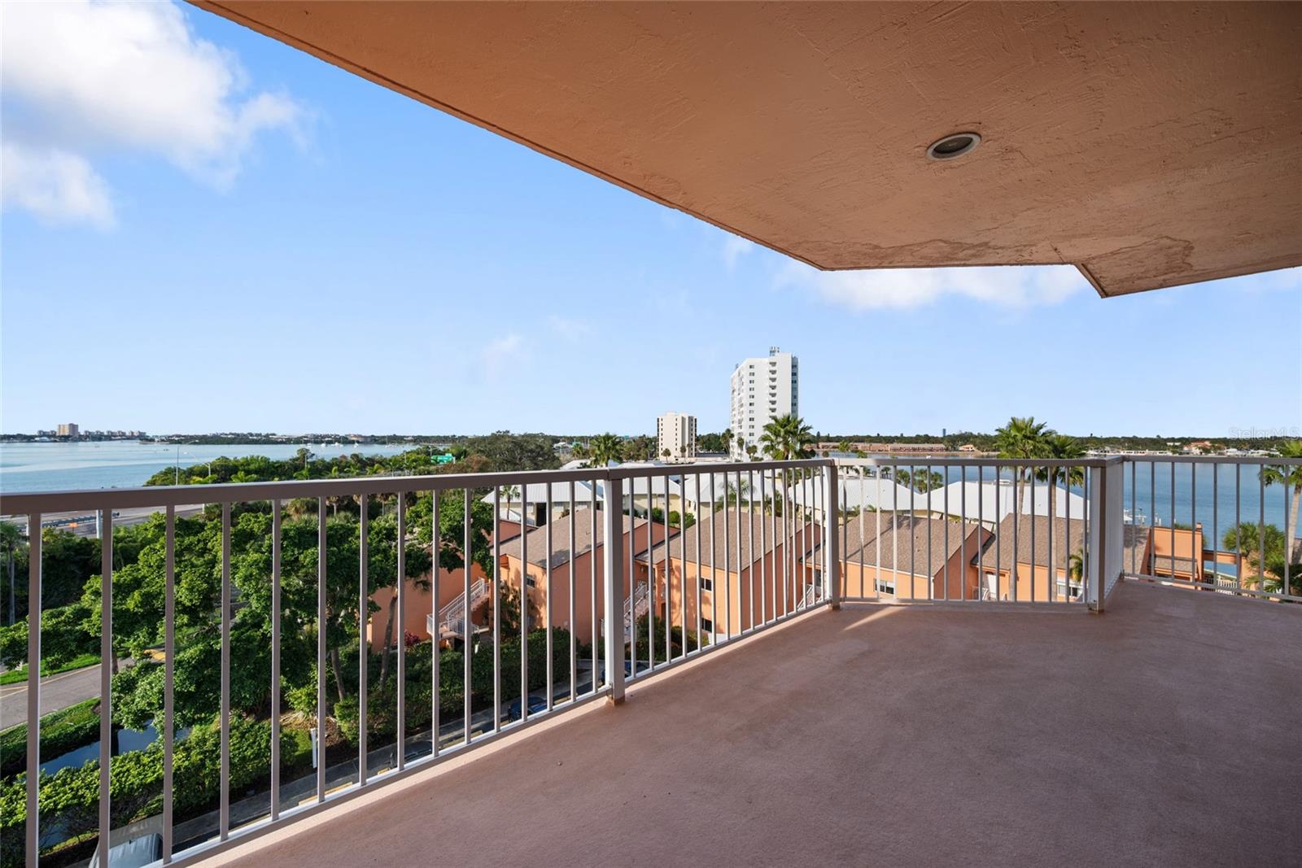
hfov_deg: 104.2
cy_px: 434
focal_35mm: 14
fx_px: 506
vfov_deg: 81.2
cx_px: 651
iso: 250
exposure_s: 1/160
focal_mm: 14
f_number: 6.3
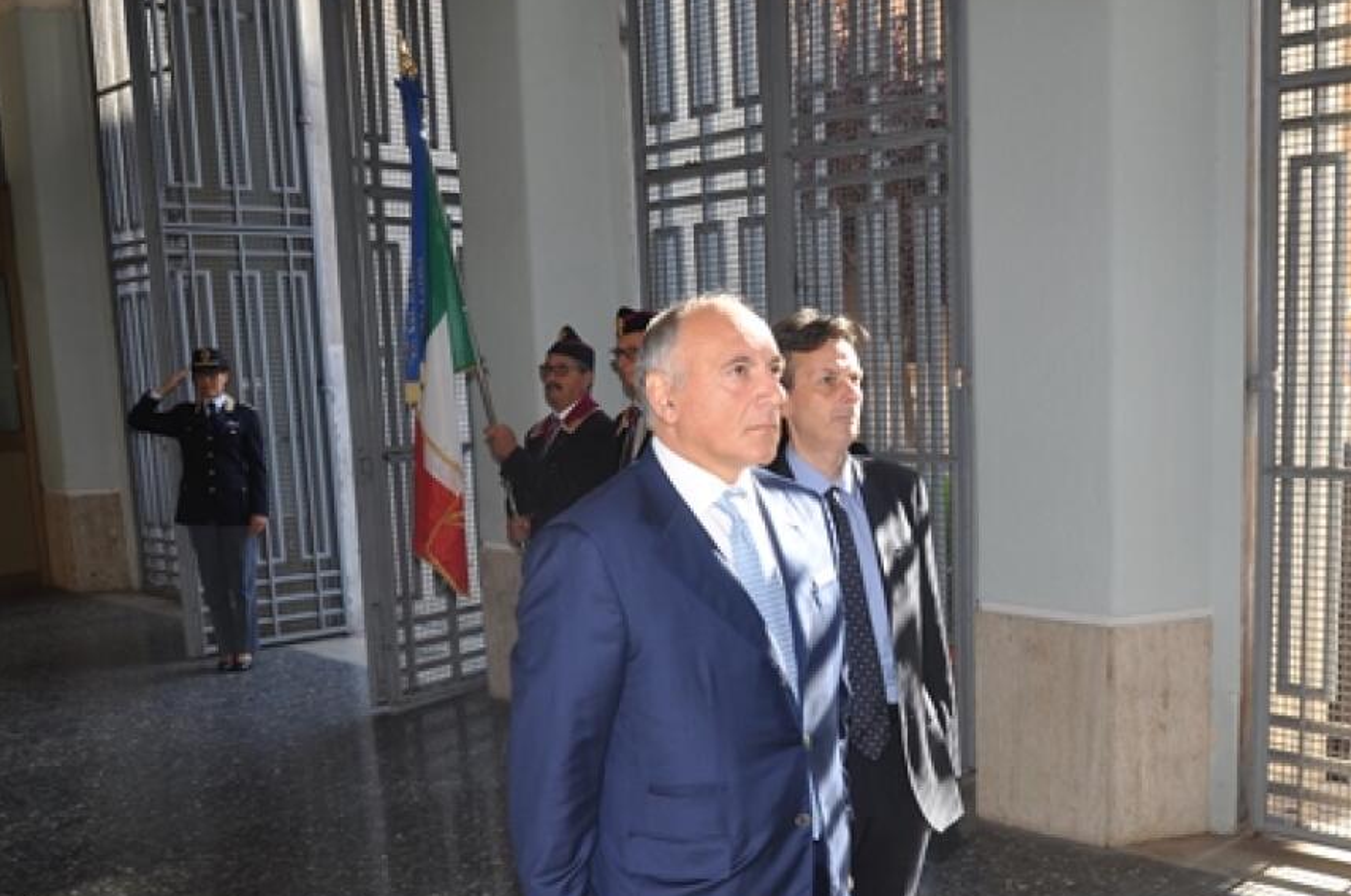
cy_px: 587
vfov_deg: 34.7
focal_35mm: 38
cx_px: 860
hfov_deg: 50.2
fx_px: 1424
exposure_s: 1/125
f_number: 5.6
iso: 220
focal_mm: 18
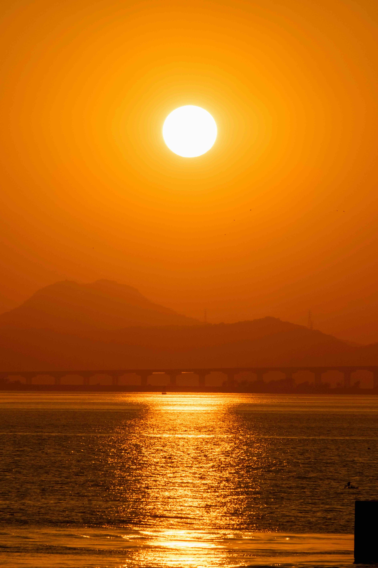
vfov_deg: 6.0
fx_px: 5433
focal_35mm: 345
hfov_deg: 4.0
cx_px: 189
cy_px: 284
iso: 640
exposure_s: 1/1400
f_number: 16
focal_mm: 230
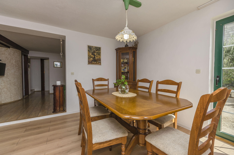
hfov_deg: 100.5
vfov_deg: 77.1
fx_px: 97
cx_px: 117
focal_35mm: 15
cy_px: 78
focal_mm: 10
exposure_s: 1/100
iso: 100
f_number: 9
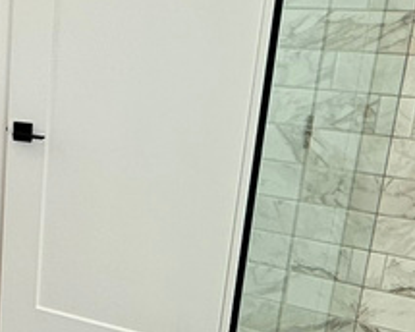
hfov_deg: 25.2
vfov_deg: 23.4
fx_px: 798
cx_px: -122
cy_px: 208
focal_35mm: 65
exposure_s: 1/120
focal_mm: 2.22
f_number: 2.2
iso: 64
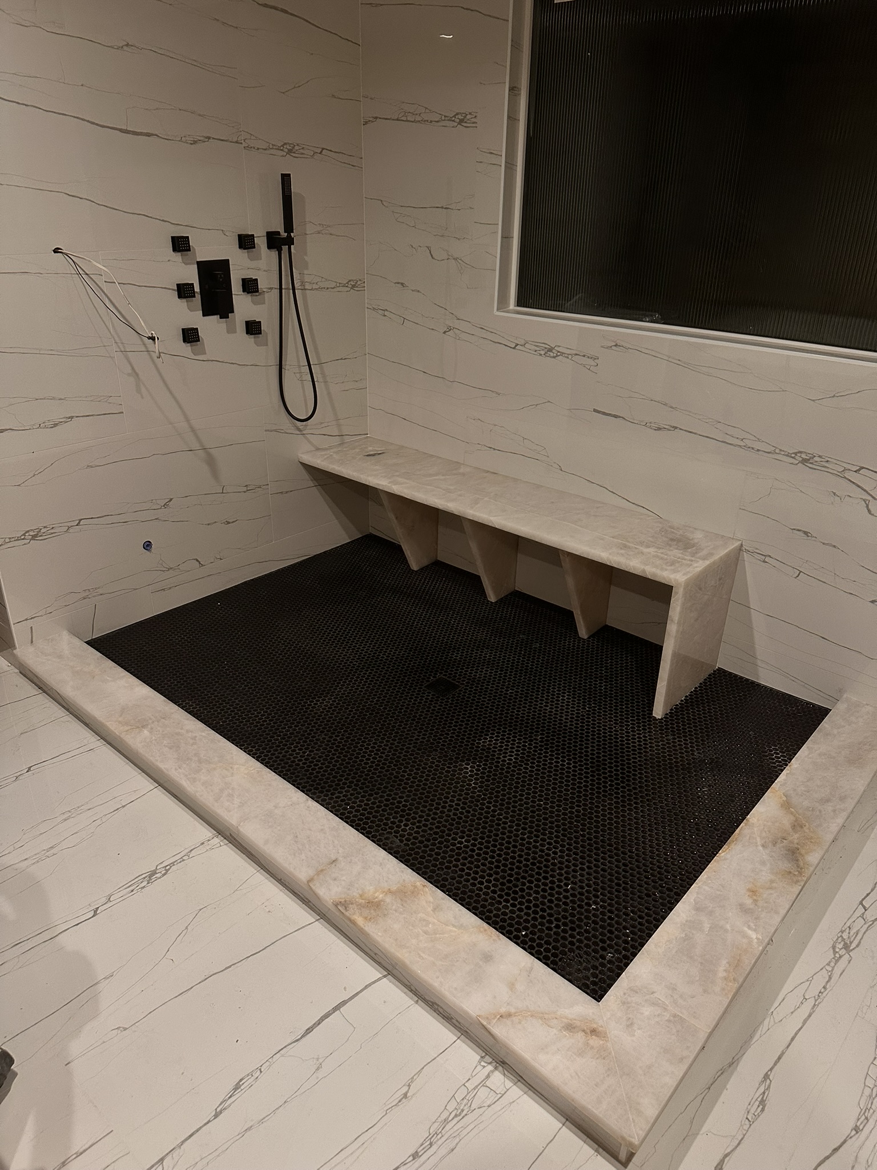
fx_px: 811
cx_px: 438
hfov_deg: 56.8
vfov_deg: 71.6
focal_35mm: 24
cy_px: 585
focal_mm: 6.86
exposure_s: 1/120
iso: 200
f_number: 1.78
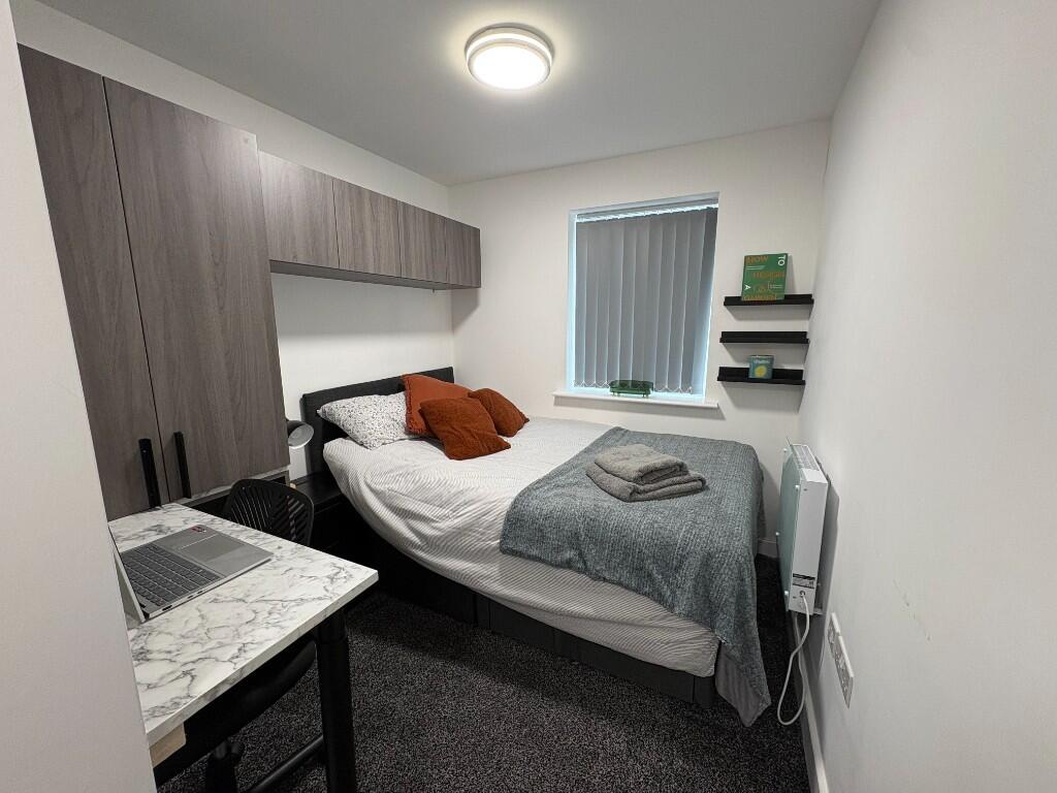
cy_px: 396
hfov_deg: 102.1
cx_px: 528
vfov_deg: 85.7
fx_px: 427
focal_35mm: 14
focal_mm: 2.22
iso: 125
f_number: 2.2
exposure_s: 1/100
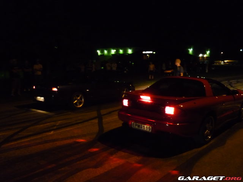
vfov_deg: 42.9
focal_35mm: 33
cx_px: 122
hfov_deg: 55.4
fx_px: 232
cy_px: 91
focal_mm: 5.5
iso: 800
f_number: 2.8
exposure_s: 1/8
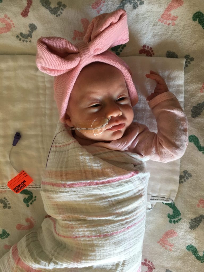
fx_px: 228
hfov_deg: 48.2
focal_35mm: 29
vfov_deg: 61.7
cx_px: 102
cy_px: 136
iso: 80
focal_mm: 4.15
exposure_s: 1/30
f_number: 2.2
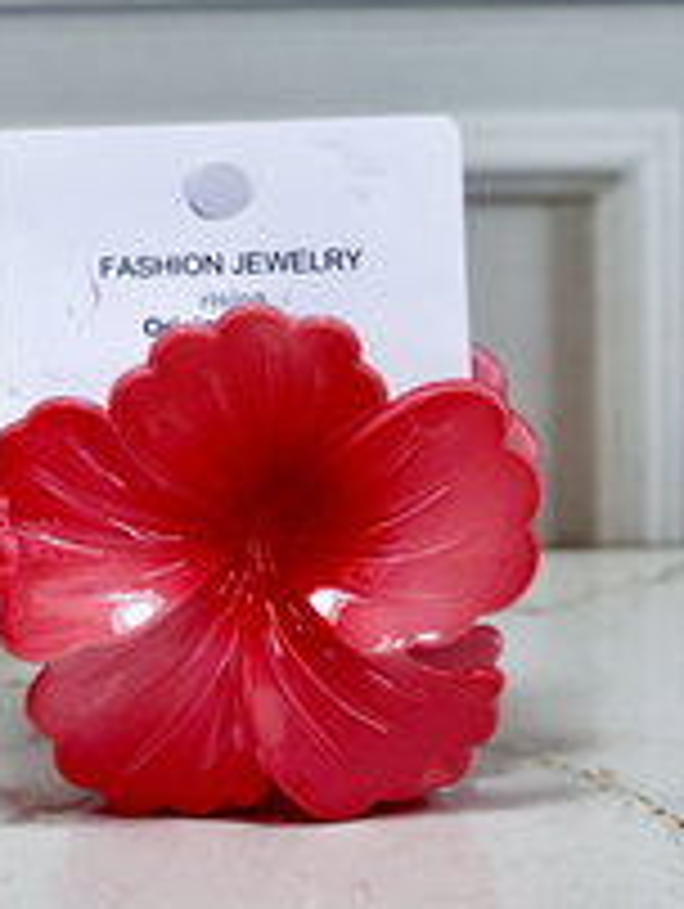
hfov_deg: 7.3
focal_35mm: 203
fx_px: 5337
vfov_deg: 9.7
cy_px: 493
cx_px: 243
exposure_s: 1/100
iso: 100
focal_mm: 9
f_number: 2.8
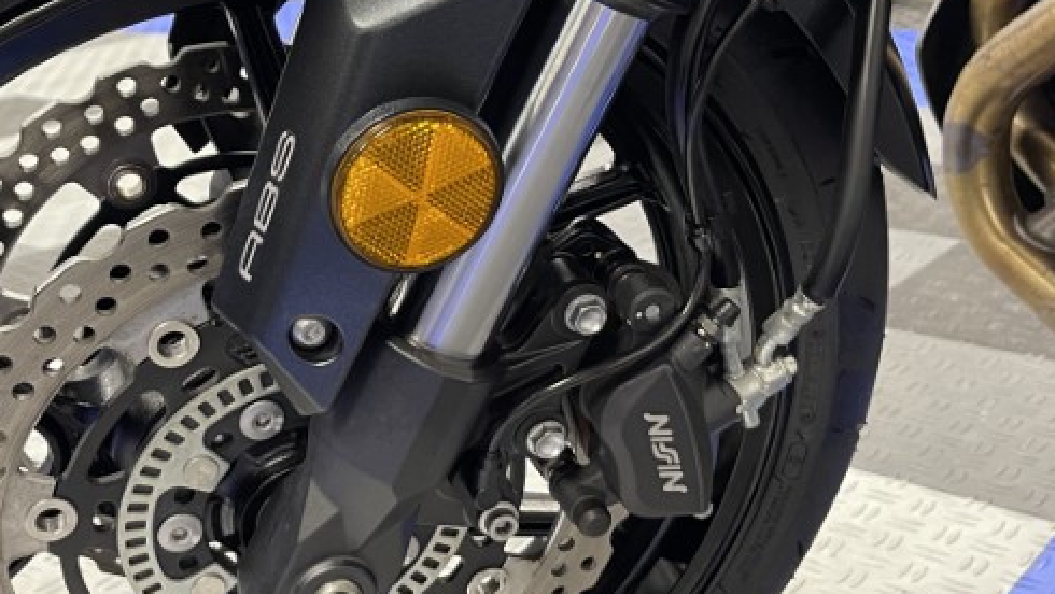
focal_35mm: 52
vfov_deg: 23.0
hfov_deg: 39.5
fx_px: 1455
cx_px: 379
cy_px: 214
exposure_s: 1/60
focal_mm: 5.1
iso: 320
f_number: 1.6
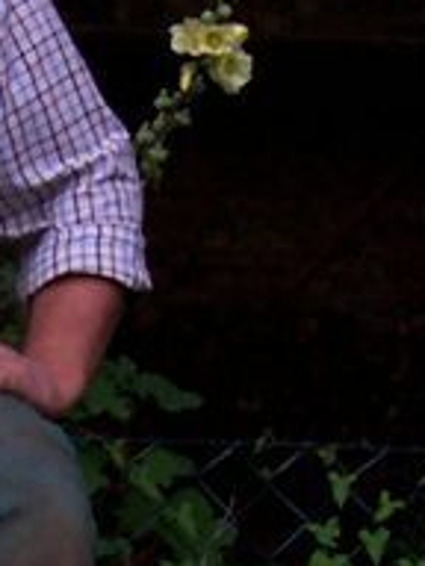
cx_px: -171
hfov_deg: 6.9
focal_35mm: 212
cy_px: 696
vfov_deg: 9.2
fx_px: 3470
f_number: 2.7
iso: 80
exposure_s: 1/78.8
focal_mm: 5.6
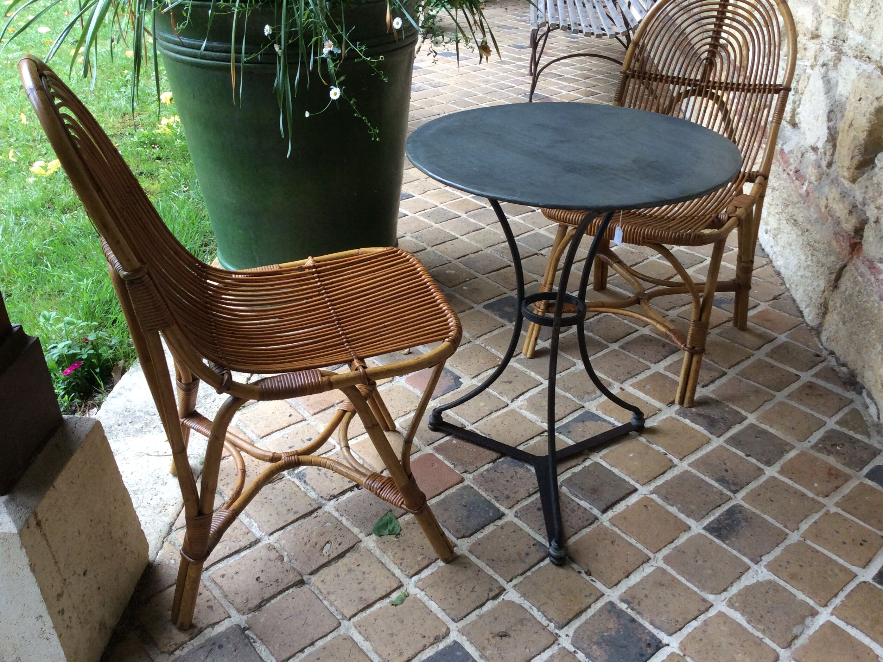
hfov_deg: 55.4
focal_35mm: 33
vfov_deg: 42.9
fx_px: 842
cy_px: 323
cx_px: 450
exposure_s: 1/100
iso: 64
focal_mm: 3.3
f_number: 2.4
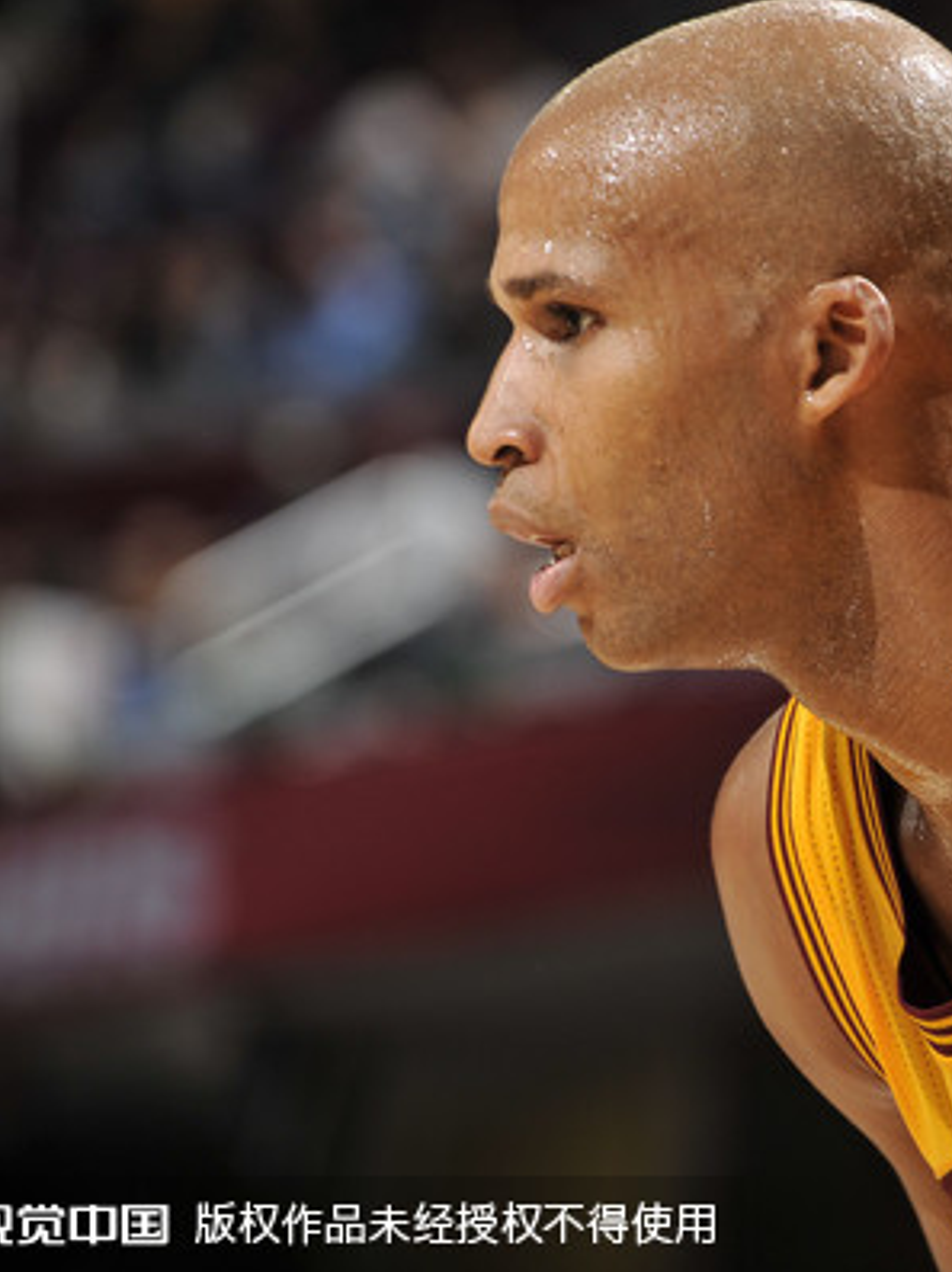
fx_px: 14948
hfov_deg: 3.6
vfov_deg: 4.9
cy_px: 636
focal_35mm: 407
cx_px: 856
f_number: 6.3
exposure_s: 1/320
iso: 320
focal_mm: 280
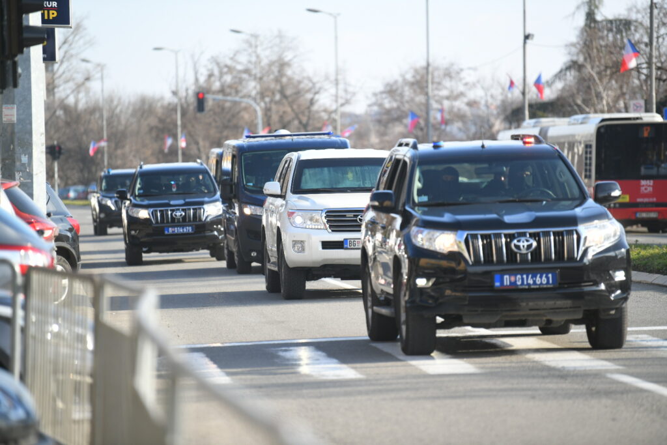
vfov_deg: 6.9
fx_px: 3706
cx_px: 334
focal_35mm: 200
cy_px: 222
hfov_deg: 10.3
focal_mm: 200
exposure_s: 1/2000
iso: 400
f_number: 2.8
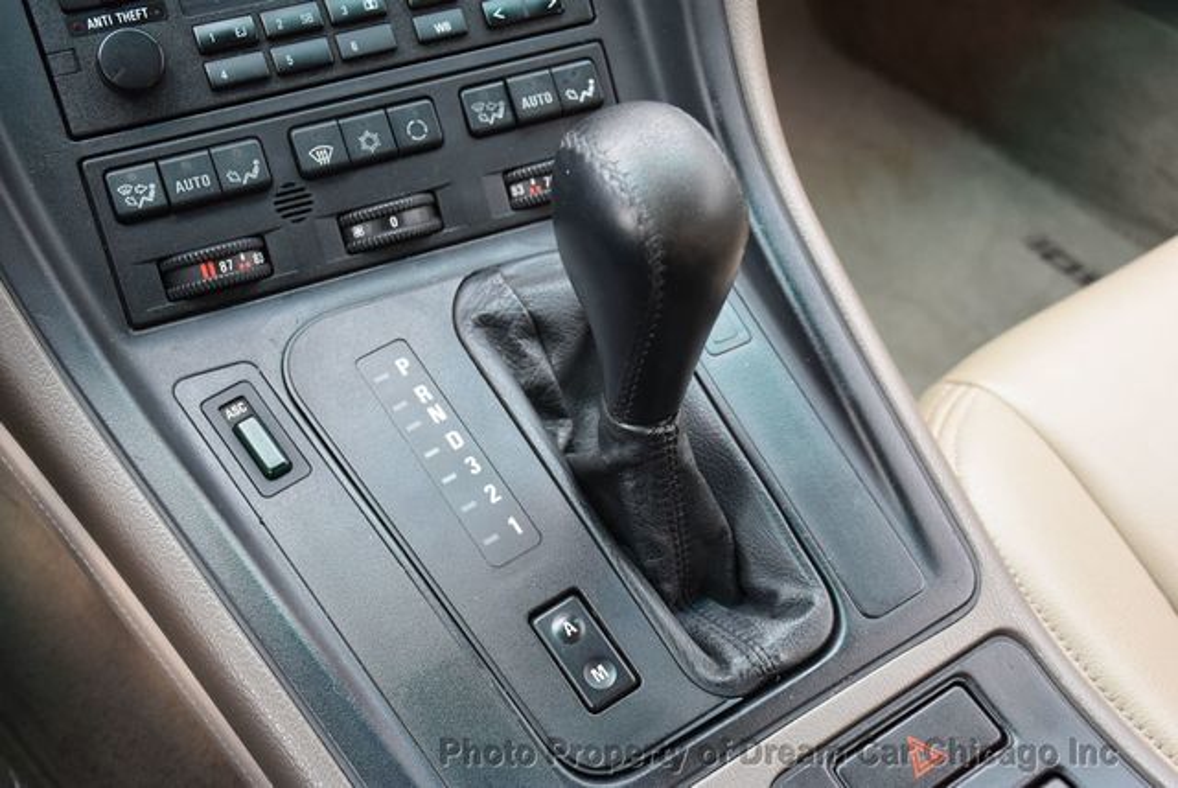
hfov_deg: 41.1
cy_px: 394
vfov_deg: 28.1
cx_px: 589
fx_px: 1572
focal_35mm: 48
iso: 800
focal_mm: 32
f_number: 6.3
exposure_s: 1/160
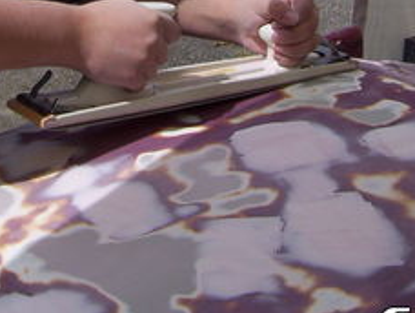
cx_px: 109
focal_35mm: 101
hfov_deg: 19.3
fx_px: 1213
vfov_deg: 14.1
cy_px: -104
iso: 80
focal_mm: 6
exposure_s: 1/400
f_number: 4.8
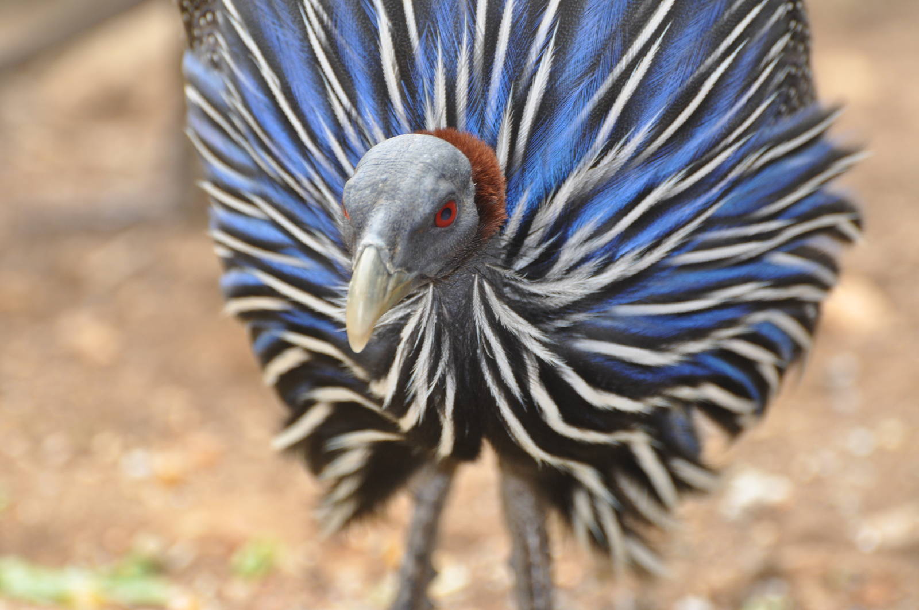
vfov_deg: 3.8
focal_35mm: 360
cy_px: 305
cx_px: 460
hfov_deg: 5.7
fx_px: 9180
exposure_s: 1/125
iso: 500
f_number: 5.3
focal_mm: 240
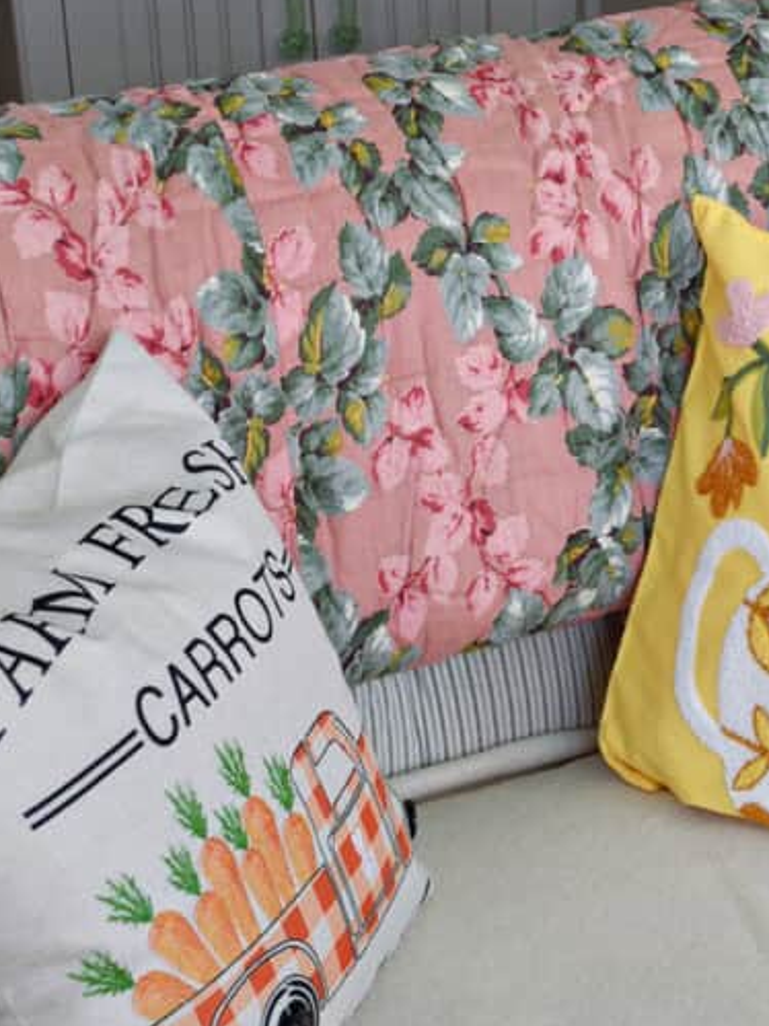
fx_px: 2192
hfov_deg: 19.5
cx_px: 685
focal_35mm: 74
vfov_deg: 26.3
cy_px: 473
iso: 400
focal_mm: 25
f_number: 6.3
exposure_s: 1/160
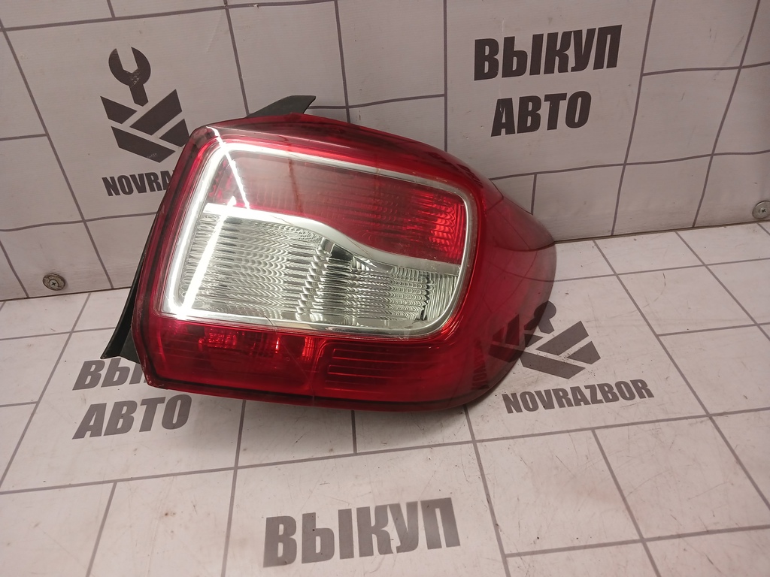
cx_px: 385
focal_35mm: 27
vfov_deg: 51.4
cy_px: 288
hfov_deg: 65.3
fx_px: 601
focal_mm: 4
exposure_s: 1/50
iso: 125
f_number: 1.8
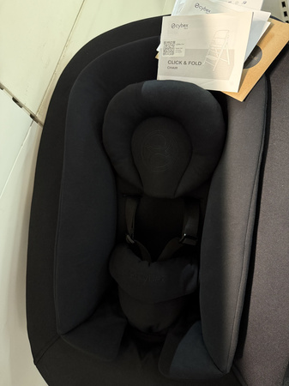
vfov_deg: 71.6
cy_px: 193
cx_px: 144
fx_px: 267
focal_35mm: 24
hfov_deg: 56.8
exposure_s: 1/33
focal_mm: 6.76
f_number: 1.78
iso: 640
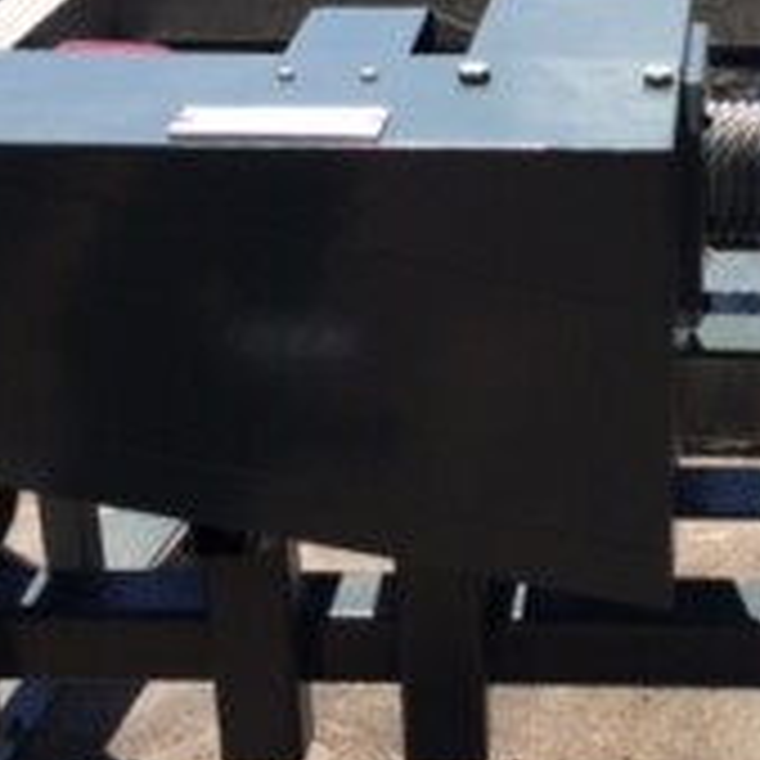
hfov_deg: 22.0
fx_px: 1888
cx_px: 747
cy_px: 79
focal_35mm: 76
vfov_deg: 22.2
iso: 32
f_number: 2.2
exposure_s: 1/2053
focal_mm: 4.15
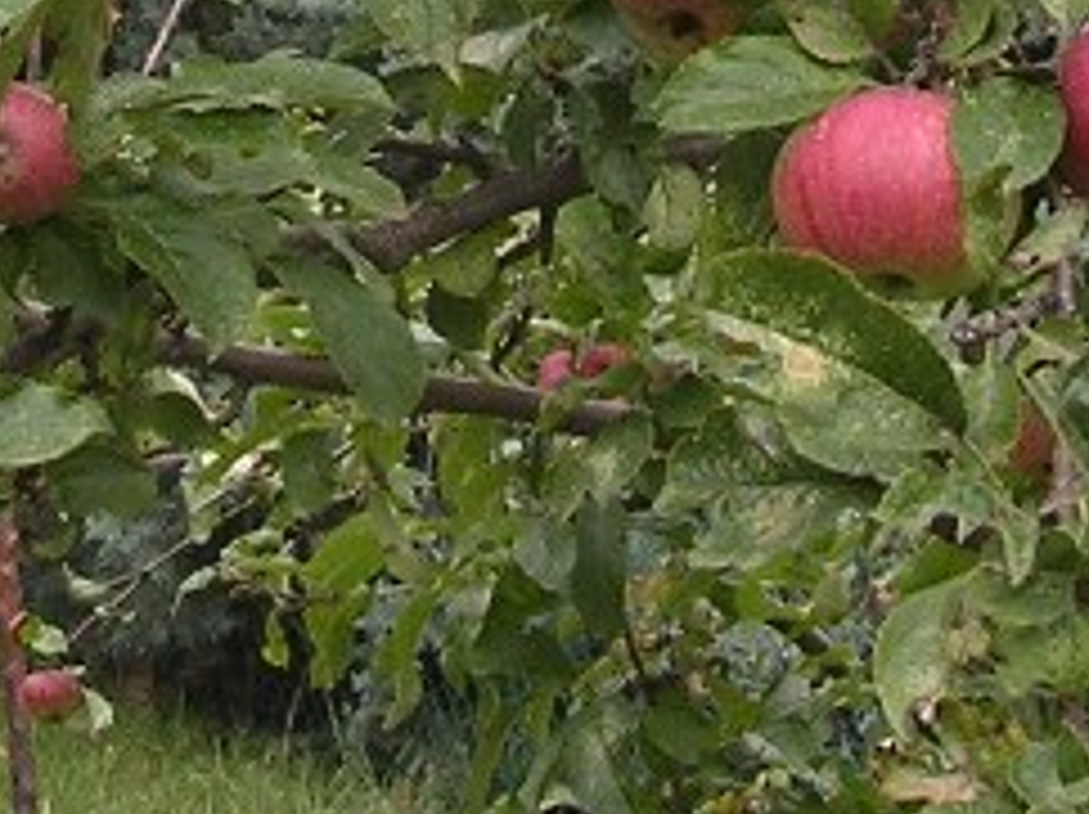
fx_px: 5060
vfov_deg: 8.7
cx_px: 324
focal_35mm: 161
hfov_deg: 12.3
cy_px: -751
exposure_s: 1/206
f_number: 2.8
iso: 100
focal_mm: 5.8
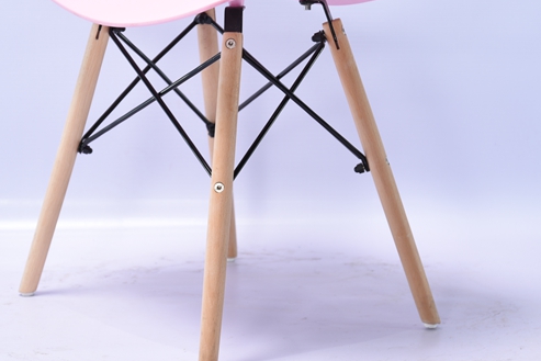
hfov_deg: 14.9
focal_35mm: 138
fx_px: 2074
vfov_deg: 9.9
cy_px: 122
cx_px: 246
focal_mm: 85
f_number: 4.5
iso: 125
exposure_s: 1/50
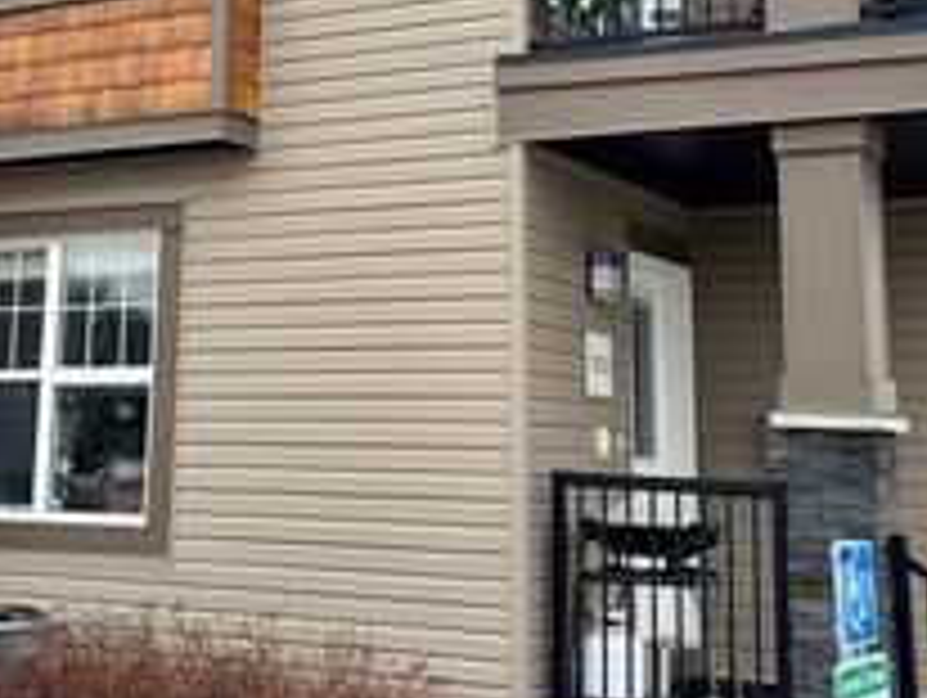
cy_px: 88
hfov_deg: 30.5
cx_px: 328
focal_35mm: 63
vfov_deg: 22.8
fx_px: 1689
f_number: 1.6
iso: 50
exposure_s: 1/988
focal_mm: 5.96
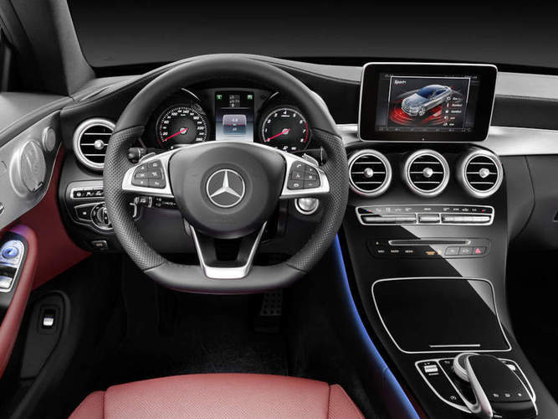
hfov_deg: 58.4
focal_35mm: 31
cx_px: 279
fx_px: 500
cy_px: 210
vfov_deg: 45.4
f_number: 16
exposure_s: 8
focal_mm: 40
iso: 100
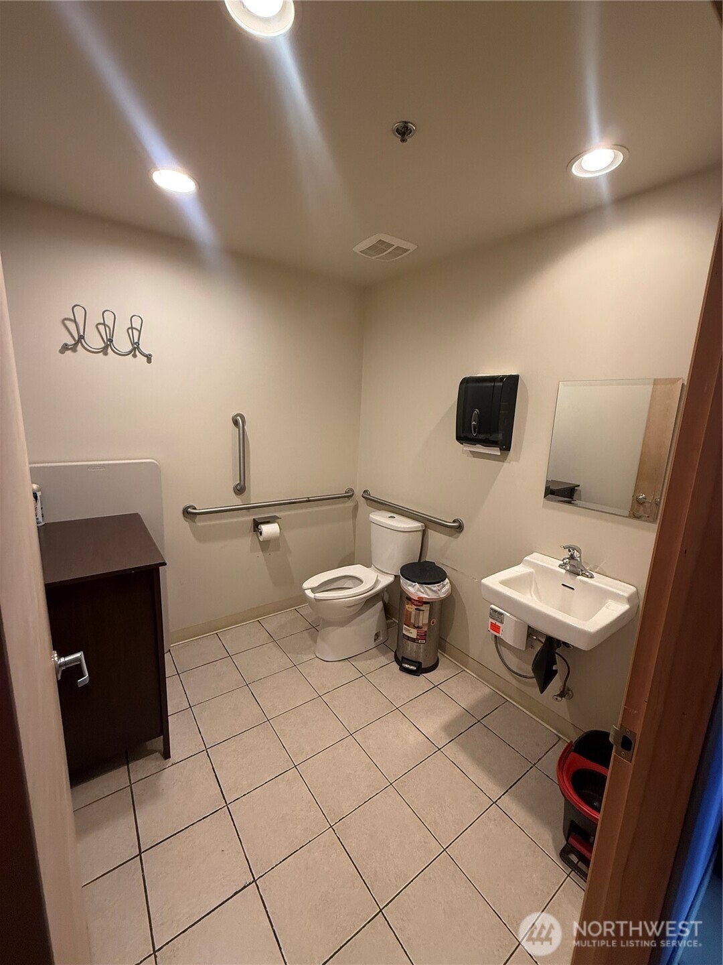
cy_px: 482
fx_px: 390
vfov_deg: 102.1
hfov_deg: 85.7
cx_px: 362
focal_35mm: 14
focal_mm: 2.22
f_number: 2.2
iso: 250
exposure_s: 1/60
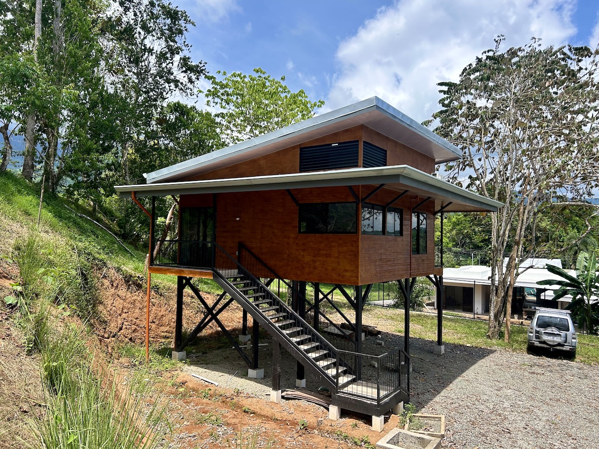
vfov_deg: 53.1
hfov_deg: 67.3
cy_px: 224
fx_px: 450
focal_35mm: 26
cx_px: 300
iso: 50
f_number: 1.5
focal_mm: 5.7
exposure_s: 1/2123
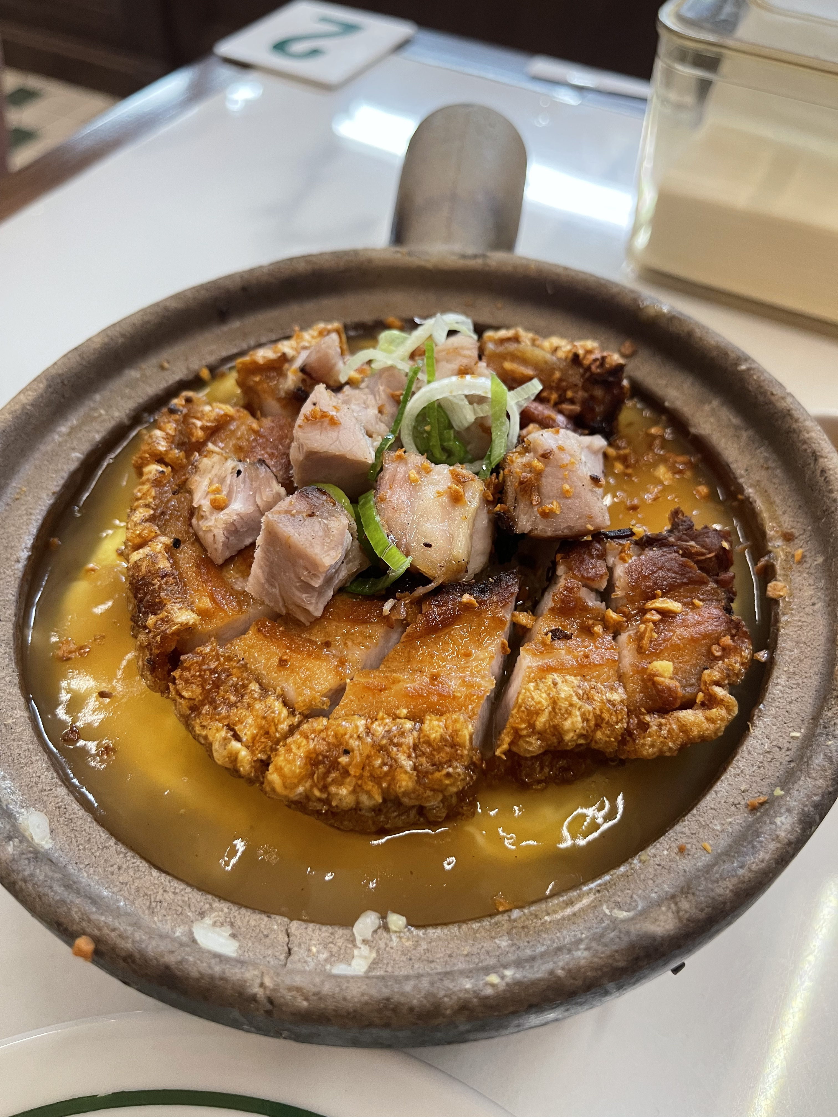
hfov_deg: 54.9
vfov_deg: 69.4
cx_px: 419
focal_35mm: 25
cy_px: 558
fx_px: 807
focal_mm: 5.1
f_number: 1.6
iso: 160
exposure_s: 1/50
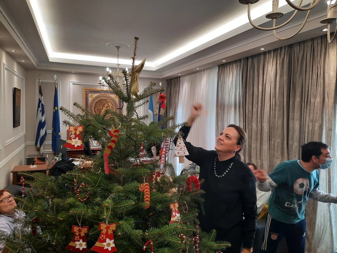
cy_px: 126
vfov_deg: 54.9
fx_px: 243
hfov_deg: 69.4
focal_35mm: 25
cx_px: 168
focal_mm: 4.6
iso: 125
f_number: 2
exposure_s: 1/50
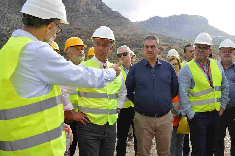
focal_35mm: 38
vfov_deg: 35.4
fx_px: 244
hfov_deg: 51.3
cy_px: 78
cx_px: 118
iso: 800
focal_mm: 25
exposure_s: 1/640
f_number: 9
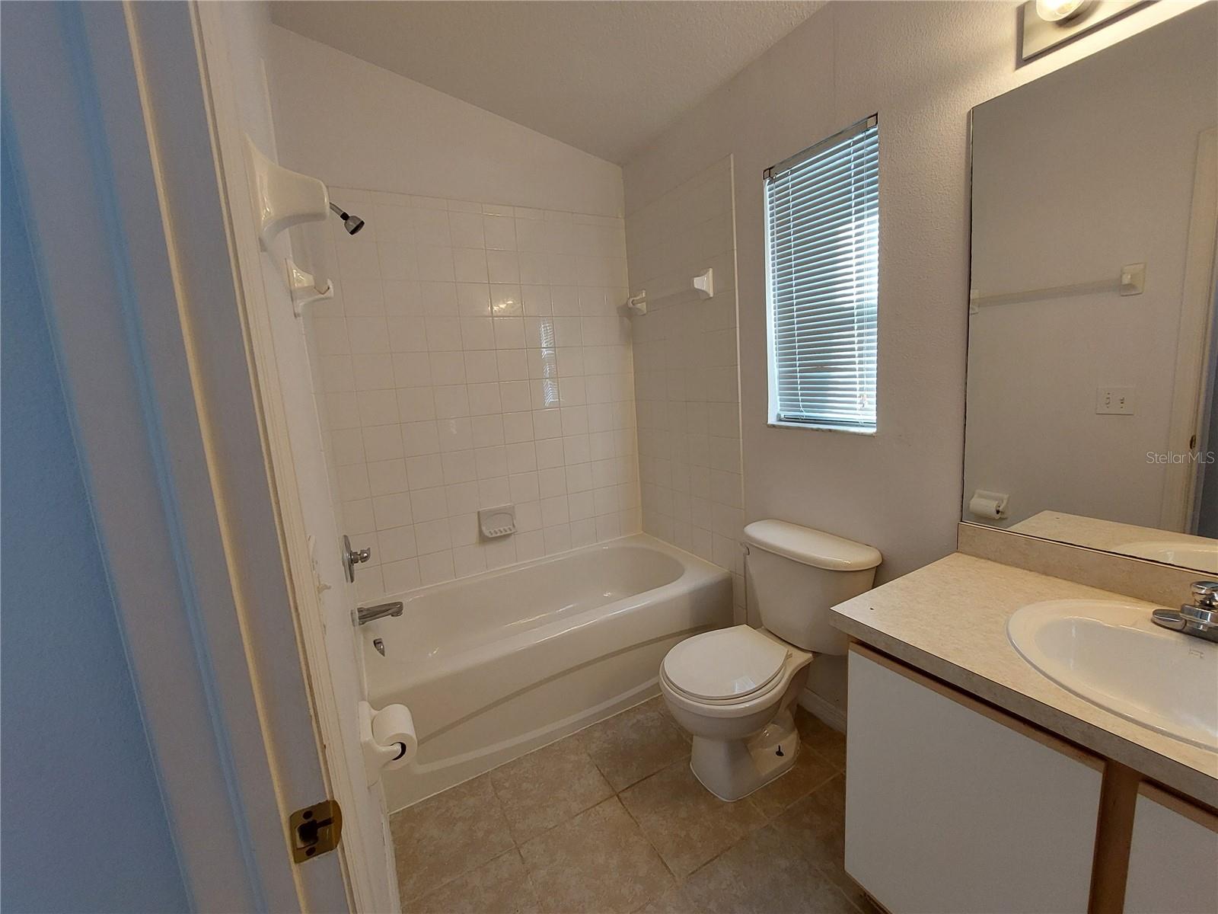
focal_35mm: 13
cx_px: 609
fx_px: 457
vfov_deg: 89.9
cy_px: 457
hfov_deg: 106.2
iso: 100
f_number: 2.2
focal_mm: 1.74
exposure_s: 1/60
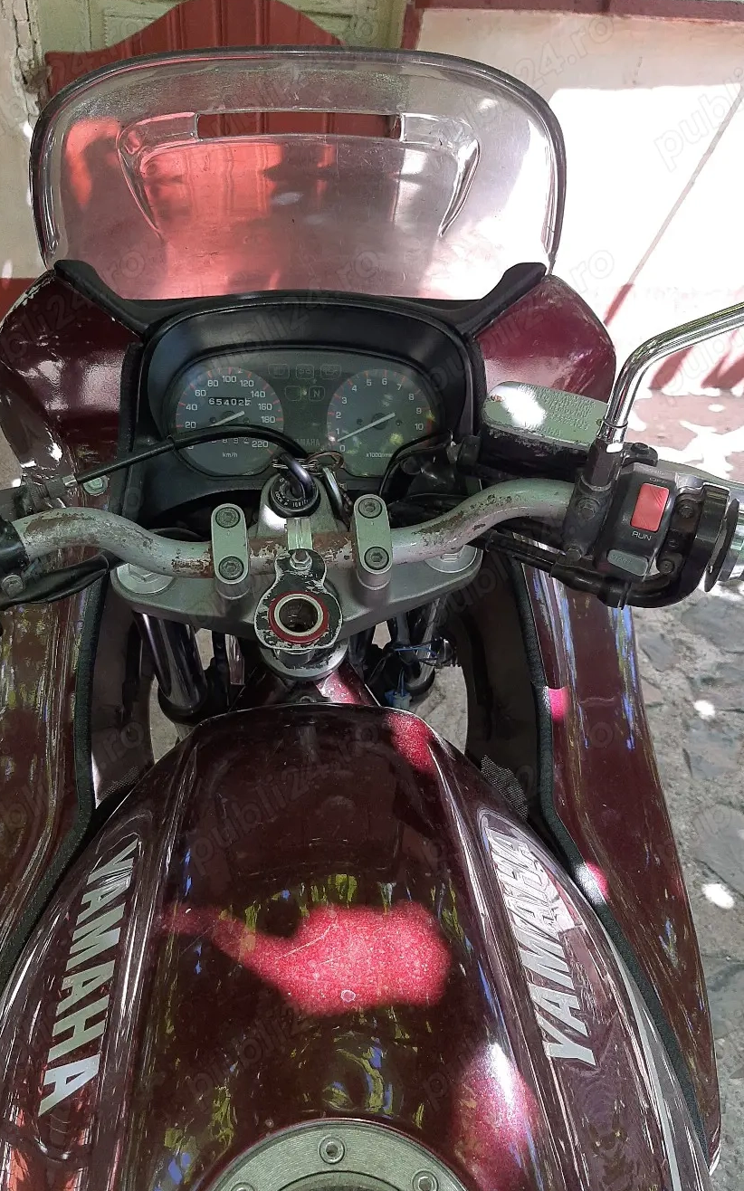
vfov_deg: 64.6
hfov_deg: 43.1
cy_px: 593
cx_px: 342
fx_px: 941
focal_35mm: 29
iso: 40
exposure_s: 1/164
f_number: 1.7
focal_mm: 3.93
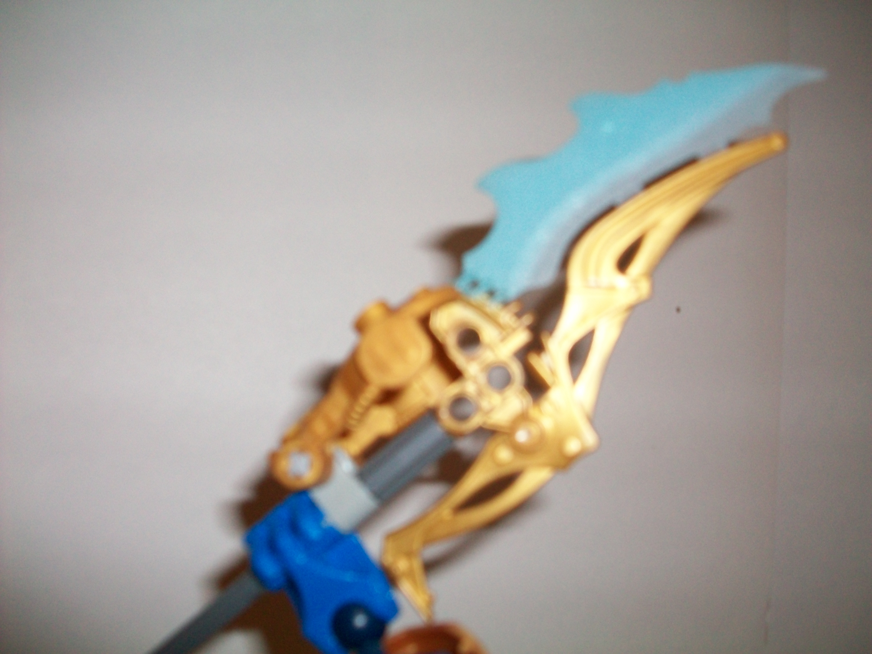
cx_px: 436
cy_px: 327
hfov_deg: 54.0
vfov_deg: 41.8
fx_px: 856
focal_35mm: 34
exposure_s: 1/60
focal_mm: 5.7
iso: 120
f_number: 2.8
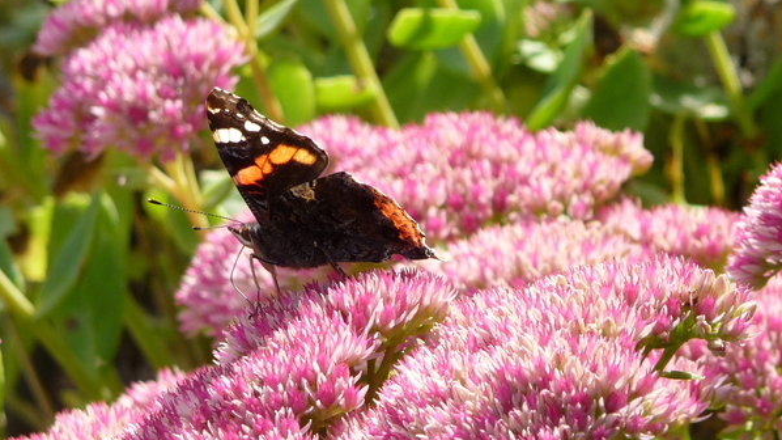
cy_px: 255
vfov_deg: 2.4
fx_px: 10697
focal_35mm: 516
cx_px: 391
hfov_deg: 4.2
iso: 100
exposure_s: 1/200
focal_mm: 47
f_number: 4.9
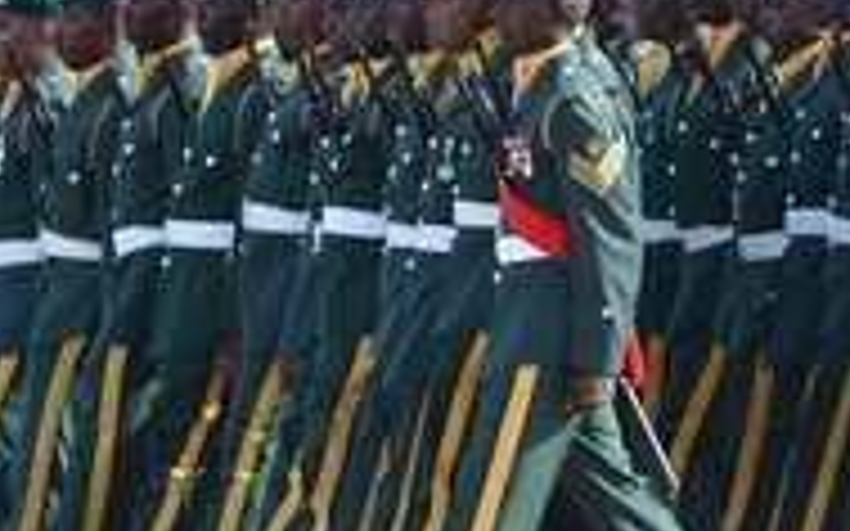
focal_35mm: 1750
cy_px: 74
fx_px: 40527
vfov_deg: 0.8
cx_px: 270
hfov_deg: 1.2
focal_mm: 310
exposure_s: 1/1000
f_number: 5.3
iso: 450
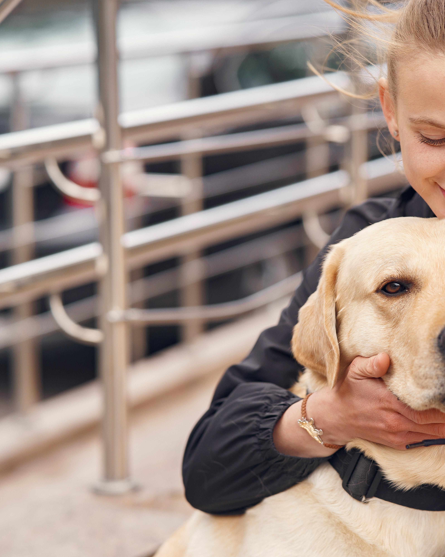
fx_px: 1976
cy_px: 279
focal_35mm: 120
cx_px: 362
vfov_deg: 16.0
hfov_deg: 12.8
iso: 400
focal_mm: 85
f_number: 2.8
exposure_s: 1/640
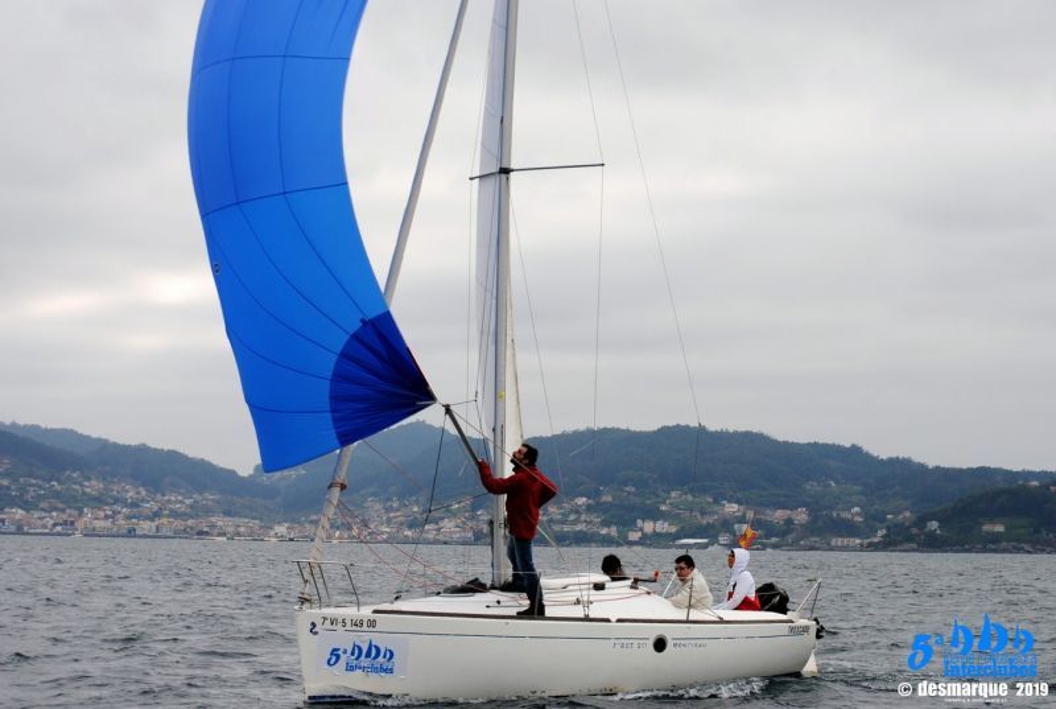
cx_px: 528
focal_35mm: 82
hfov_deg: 24.6
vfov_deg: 16.6
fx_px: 2425
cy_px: 354
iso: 100
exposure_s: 1/250
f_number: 8
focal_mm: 55
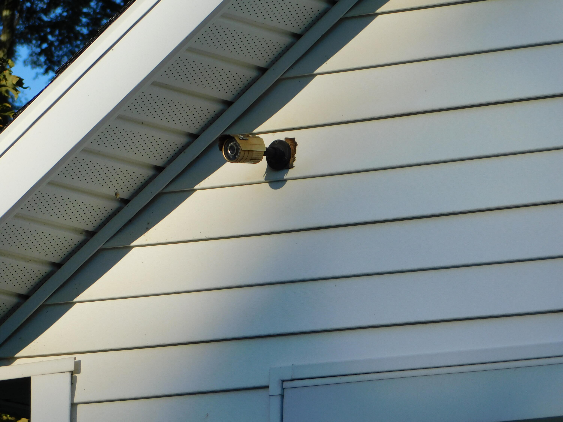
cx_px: 282
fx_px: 5465
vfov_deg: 4.4
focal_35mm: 336
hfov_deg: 5.9
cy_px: 211
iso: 125
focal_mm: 59.7
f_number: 5.8
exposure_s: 1/500
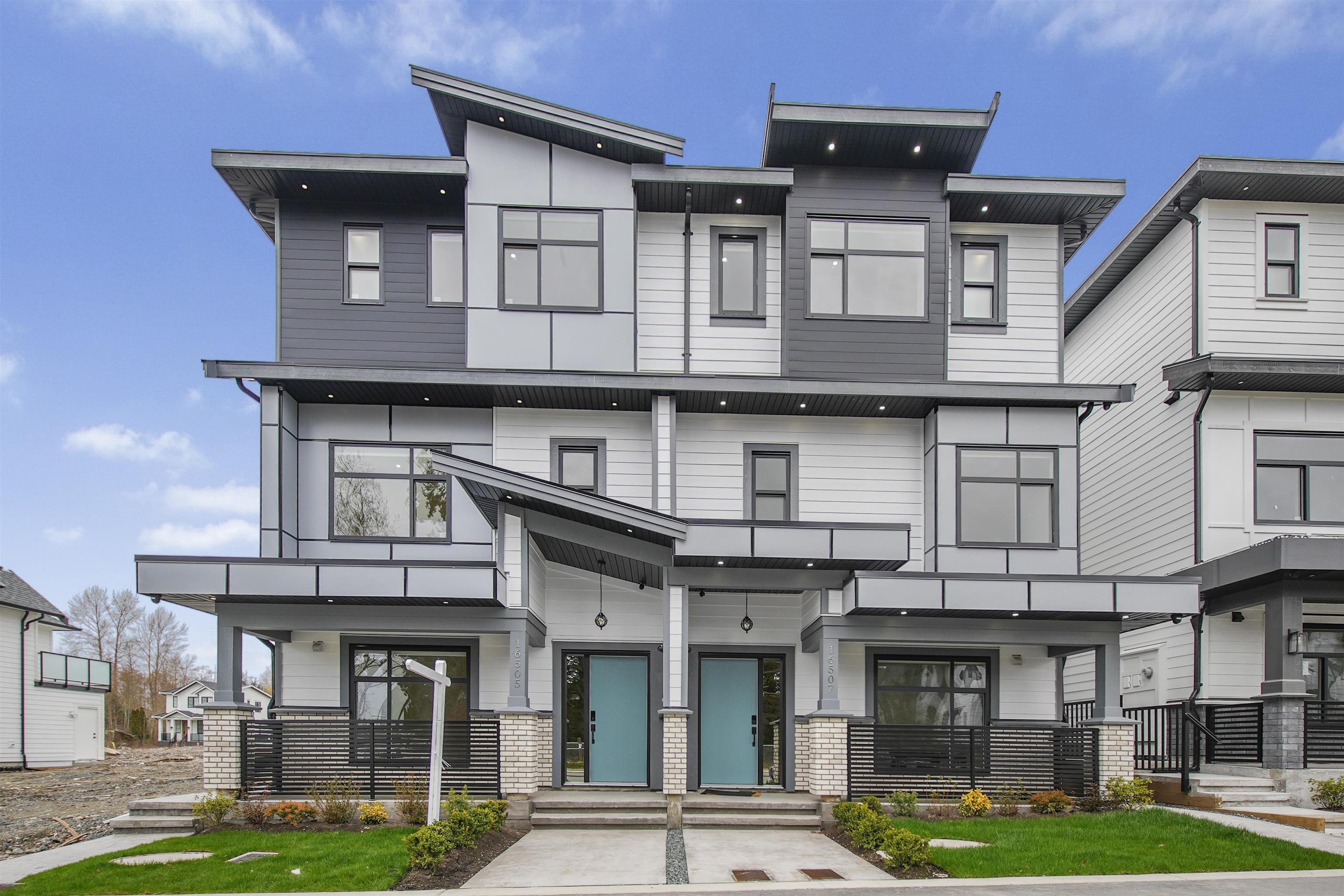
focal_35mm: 15
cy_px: 448
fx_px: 560
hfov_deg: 100.4
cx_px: 672
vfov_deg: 77.3
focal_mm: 10
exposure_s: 1/250
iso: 50
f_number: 2.8
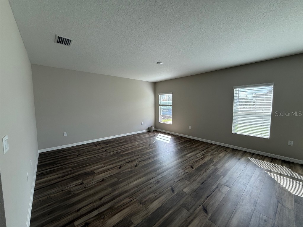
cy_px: 114
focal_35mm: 14
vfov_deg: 85.7
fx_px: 123
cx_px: 152
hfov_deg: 102.1
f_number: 2.2
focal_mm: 2.22
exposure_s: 1/165
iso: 64
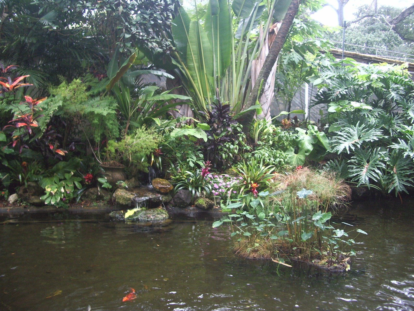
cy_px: 156
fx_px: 419
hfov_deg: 52.6
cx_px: 207
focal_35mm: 35
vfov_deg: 40.7
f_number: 2.6
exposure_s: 1/40
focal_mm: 5.8
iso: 100
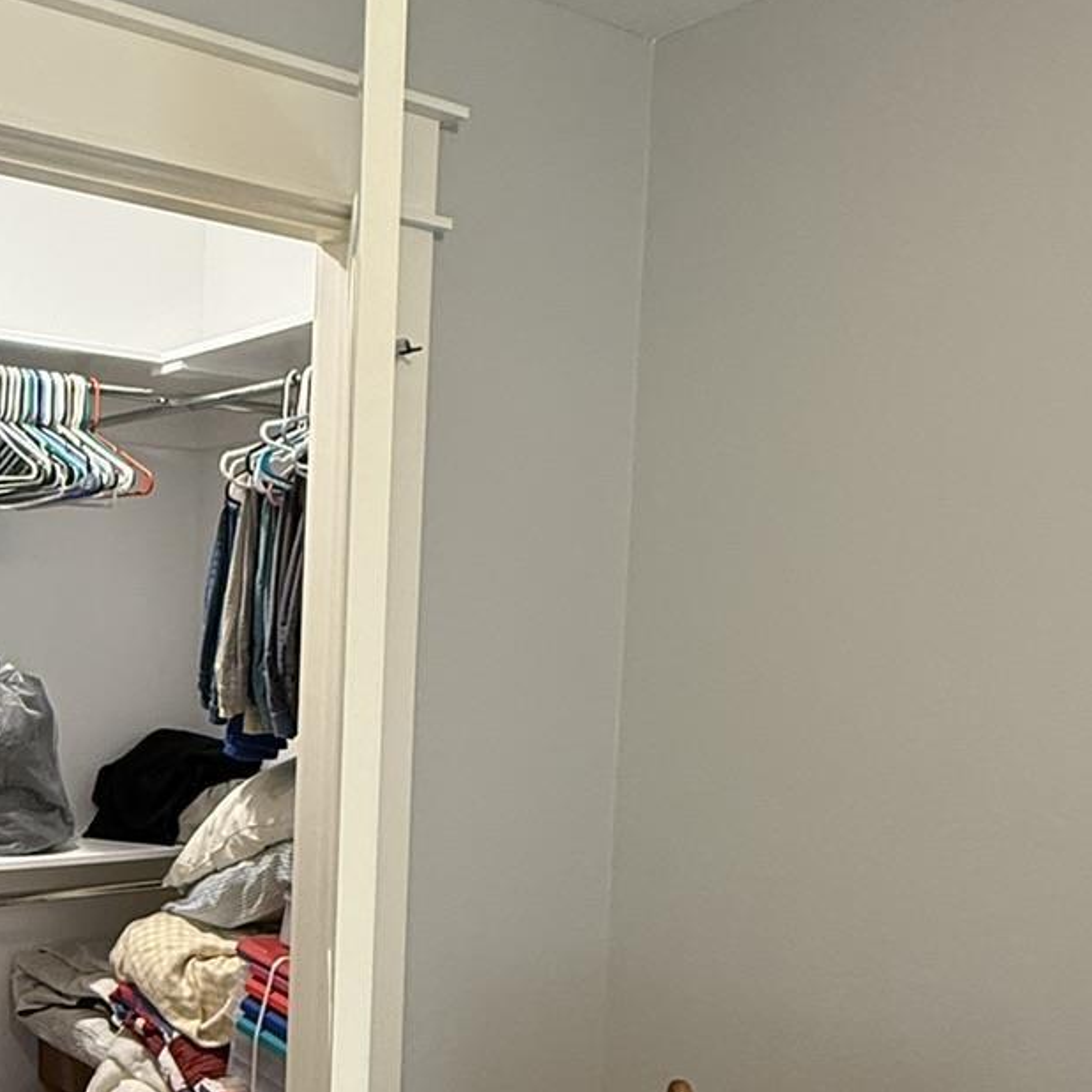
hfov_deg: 38.1
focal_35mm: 41
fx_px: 1463
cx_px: 104
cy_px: 781
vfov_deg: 40.1
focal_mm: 2.22
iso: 200
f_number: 2.2
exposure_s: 1/60
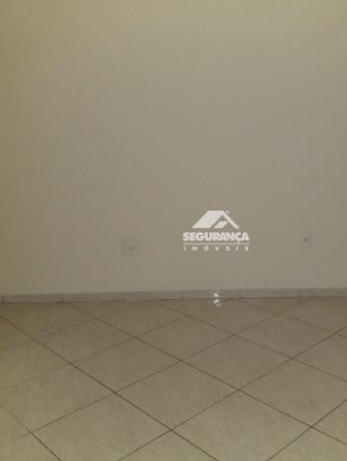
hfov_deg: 40.5
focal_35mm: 35
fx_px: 467
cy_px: 230
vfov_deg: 52.6
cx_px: 216
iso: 200
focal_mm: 3.6
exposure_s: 1/40
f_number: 1.9
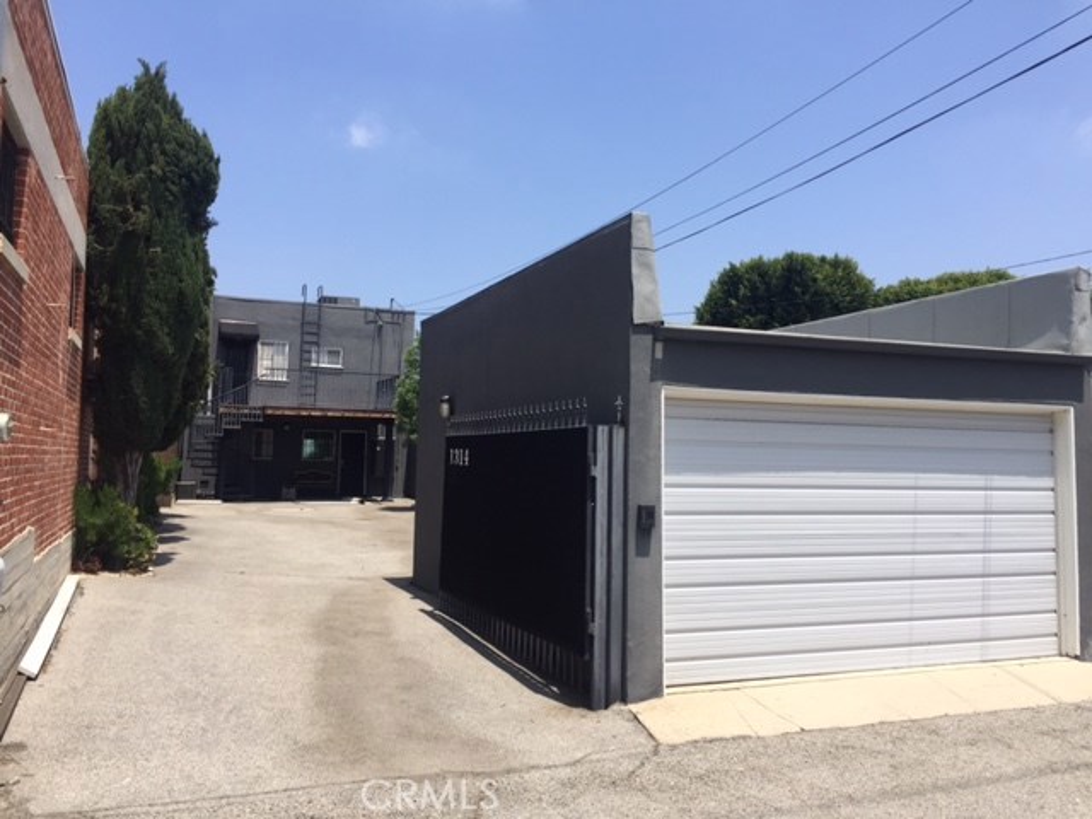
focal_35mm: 29
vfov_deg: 48.2
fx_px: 915
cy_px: 410
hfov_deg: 61.7
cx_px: 546
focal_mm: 4.15
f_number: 2.2
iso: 32
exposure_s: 1/1799
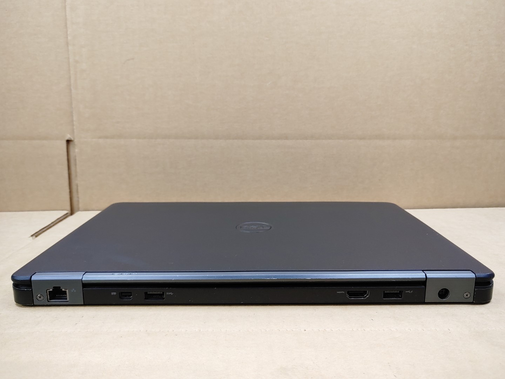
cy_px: 190
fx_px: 408
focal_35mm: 28
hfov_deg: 63.4
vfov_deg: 49.7
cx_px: 252
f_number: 1.8
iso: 50
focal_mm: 4.36
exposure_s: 1/120
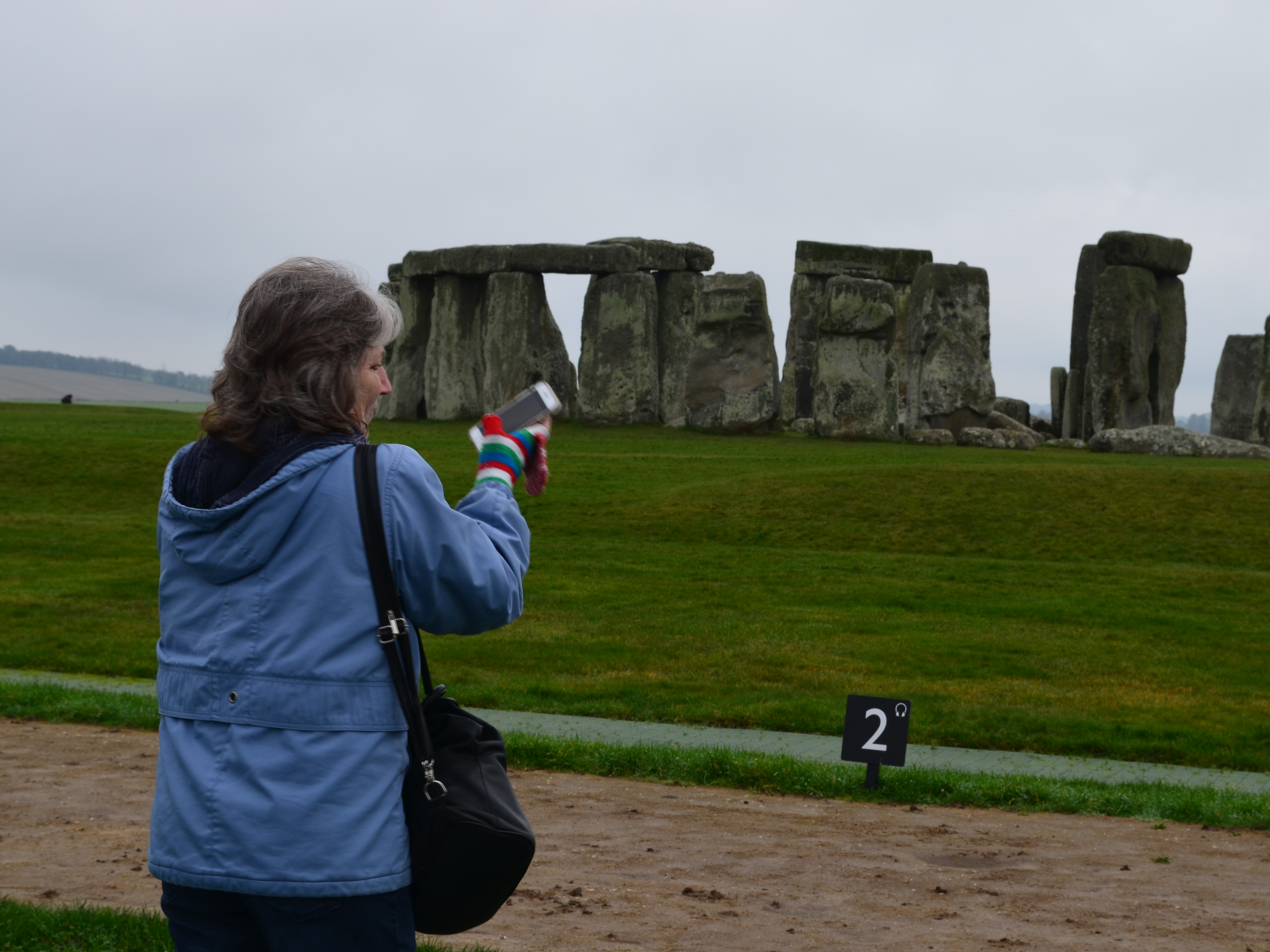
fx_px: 2531
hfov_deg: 28.1
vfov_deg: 21.3
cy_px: 472
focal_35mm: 69
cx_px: 711
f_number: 10
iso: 200
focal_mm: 42
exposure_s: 1/60
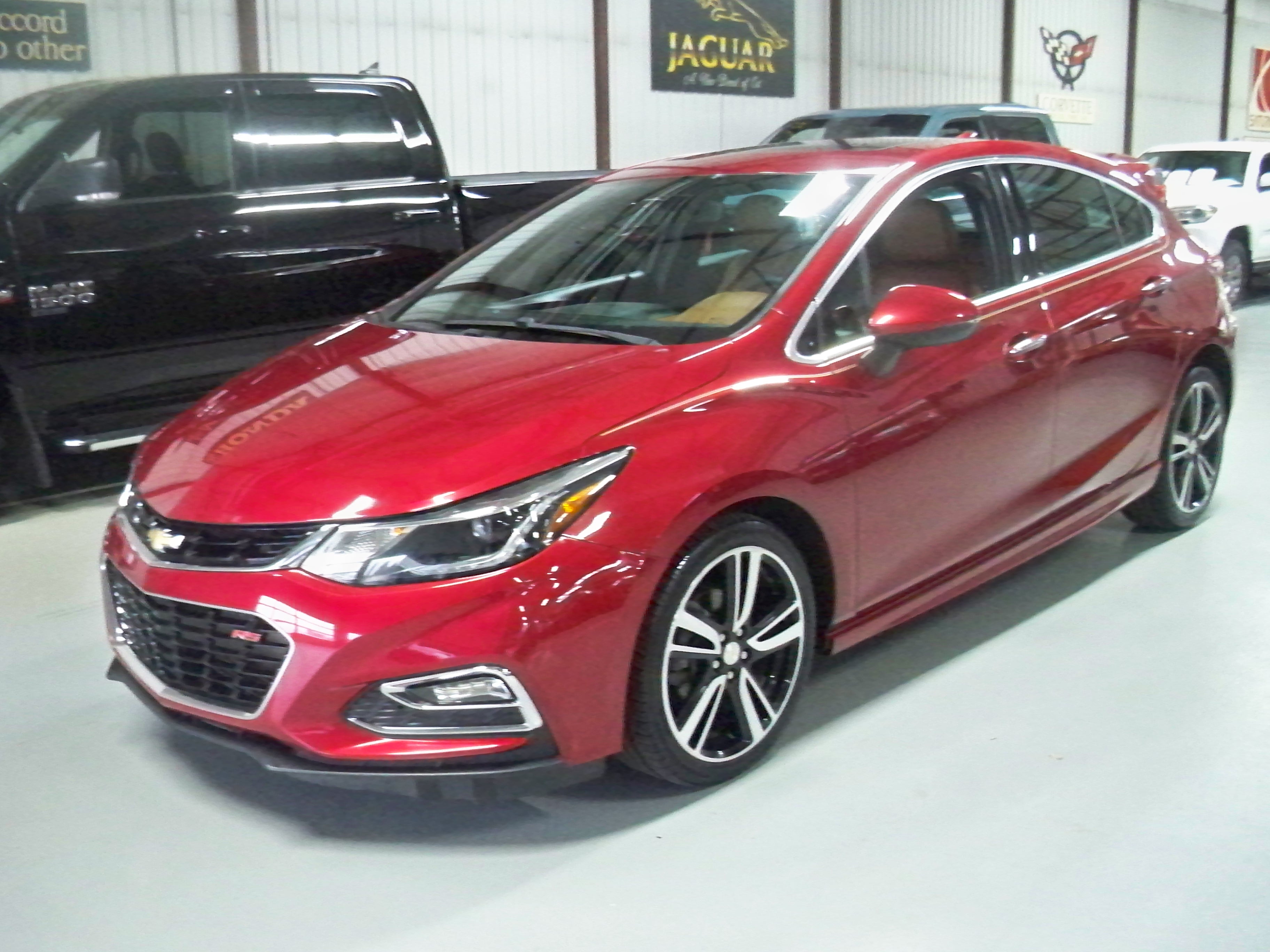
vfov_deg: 40.7
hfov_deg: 52.6
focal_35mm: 35
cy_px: 476
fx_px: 1284
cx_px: 635
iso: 2000
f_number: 3.1
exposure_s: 1/60
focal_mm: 6.3
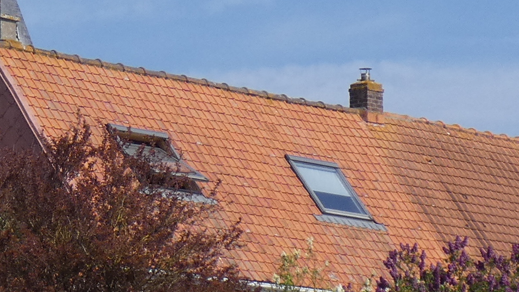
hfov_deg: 11.5
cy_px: 201
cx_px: 102
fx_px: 2574
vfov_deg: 6.5
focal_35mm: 187
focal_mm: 7.1
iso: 80
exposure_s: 1/1000
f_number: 3.6
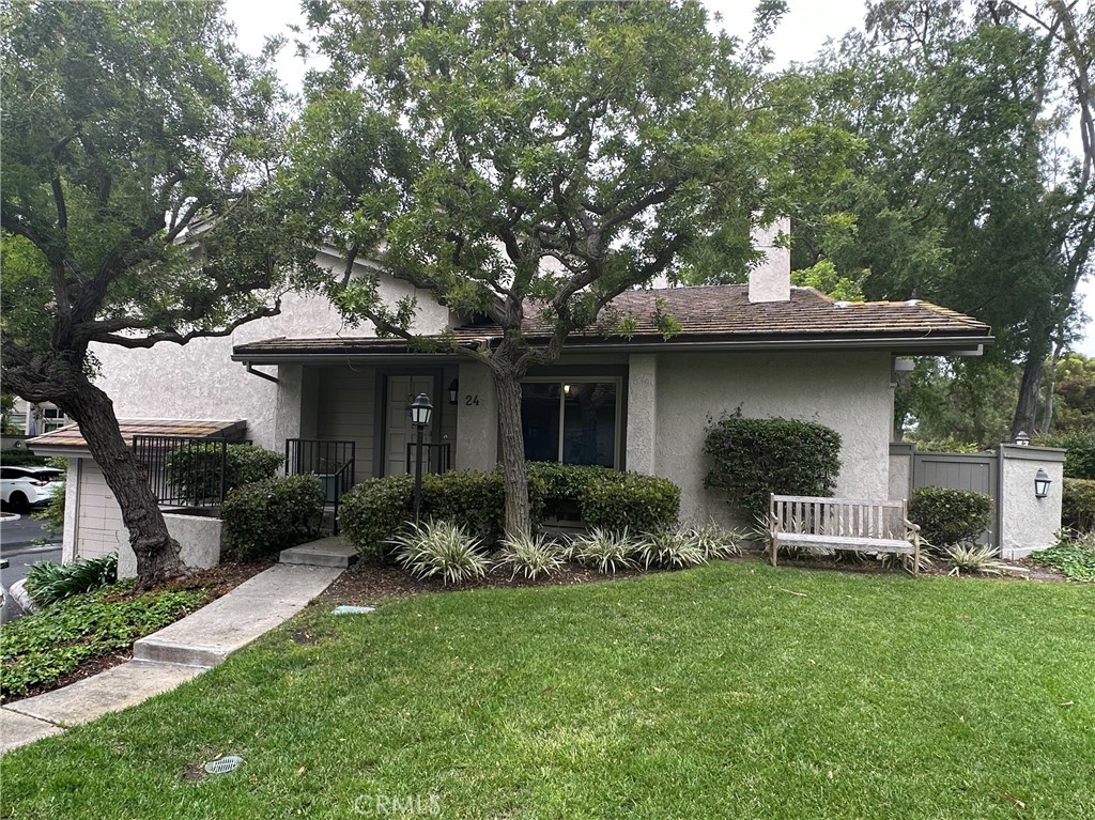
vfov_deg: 85.6
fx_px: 443
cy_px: 410
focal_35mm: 14
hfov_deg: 102.1
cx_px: 548
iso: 40
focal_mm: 2.22
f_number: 2.2
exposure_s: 1/174
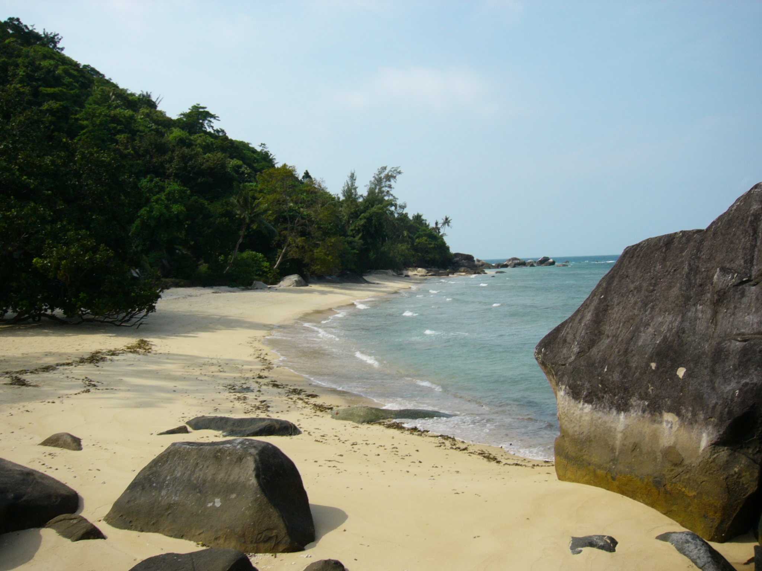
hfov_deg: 52.6
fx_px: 770
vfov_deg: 40.7
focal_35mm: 35
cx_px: 381
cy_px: 286
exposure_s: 1/125
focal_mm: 5.8
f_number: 8
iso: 50
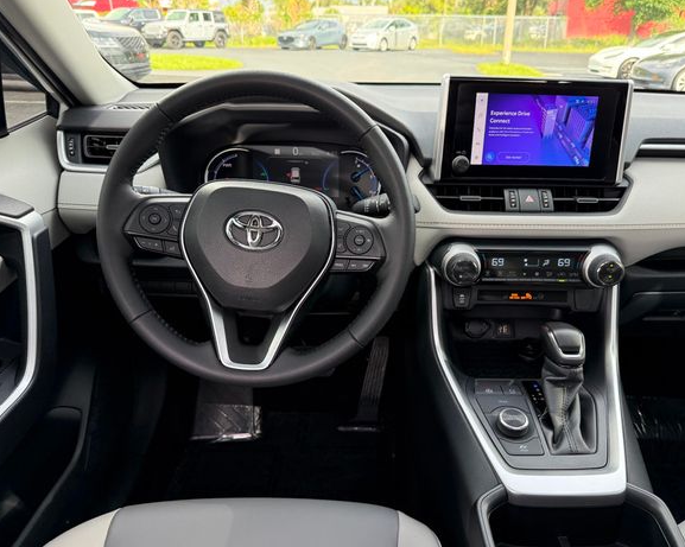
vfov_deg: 54.9
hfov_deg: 65.9
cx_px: 376
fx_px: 527
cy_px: 281
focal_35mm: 26
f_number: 1.78
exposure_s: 1/233
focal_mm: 6.76
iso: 160
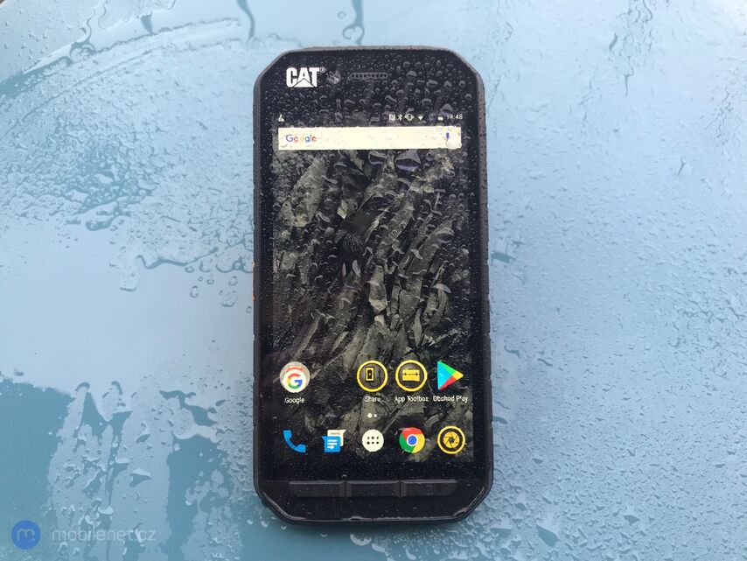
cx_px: 374
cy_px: 280
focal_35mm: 28
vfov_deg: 49.8
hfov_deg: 63.4
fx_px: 604
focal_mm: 3.99
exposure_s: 1/100
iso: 32
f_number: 1.8
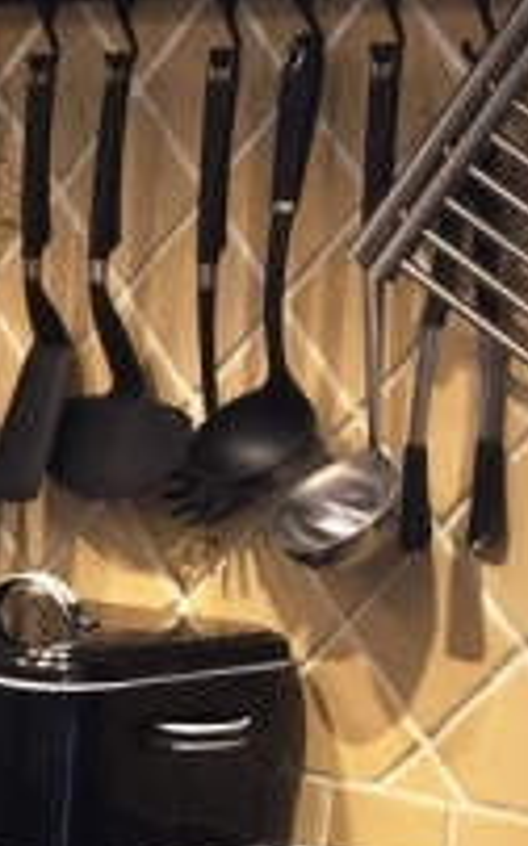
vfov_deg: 13.2
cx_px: -1169
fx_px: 3597
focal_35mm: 156
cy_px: 900
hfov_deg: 7.3
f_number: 2.2
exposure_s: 1/33
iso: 40
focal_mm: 4.2
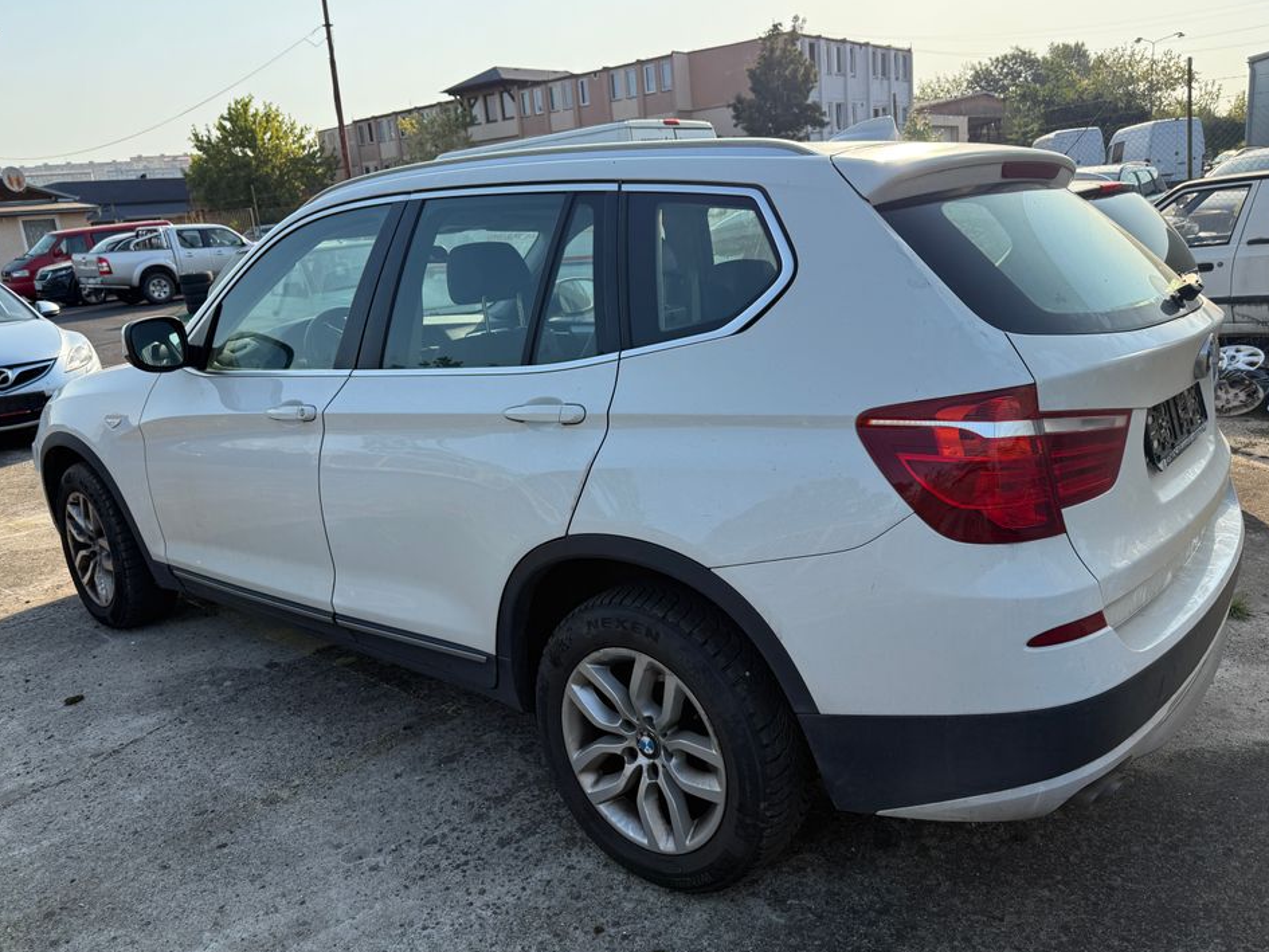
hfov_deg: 67.3
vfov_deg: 53.1
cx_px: 658
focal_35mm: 26
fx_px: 953
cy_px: 457
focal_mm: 6.76
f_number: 1.78
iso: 100
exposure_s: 1/2907
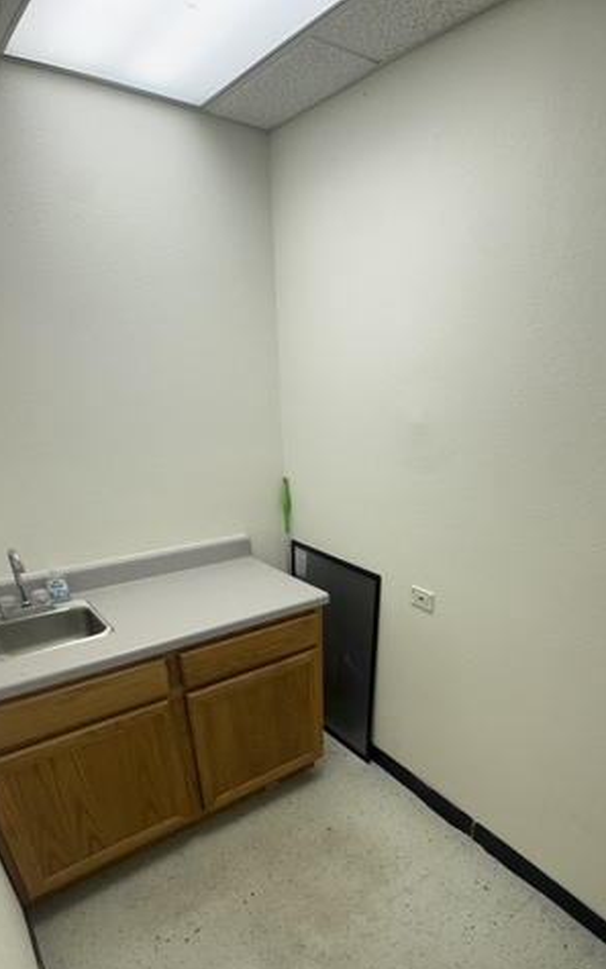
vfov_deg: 82.0
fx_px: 528
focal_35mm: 20
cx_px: 347
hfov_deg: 59.4
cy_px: 651
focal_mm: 2.22
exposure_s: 1/120
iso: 80
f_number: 2.2
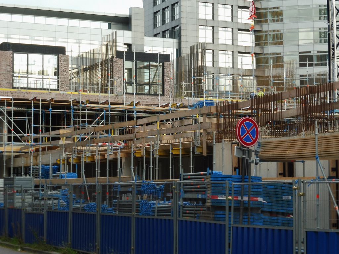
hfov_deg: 21.8
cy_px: 127
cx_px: 170
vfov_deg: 16.4
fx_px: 881
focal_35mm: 90
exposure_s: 1/125
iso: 100
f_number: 6.3
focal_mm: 16.1
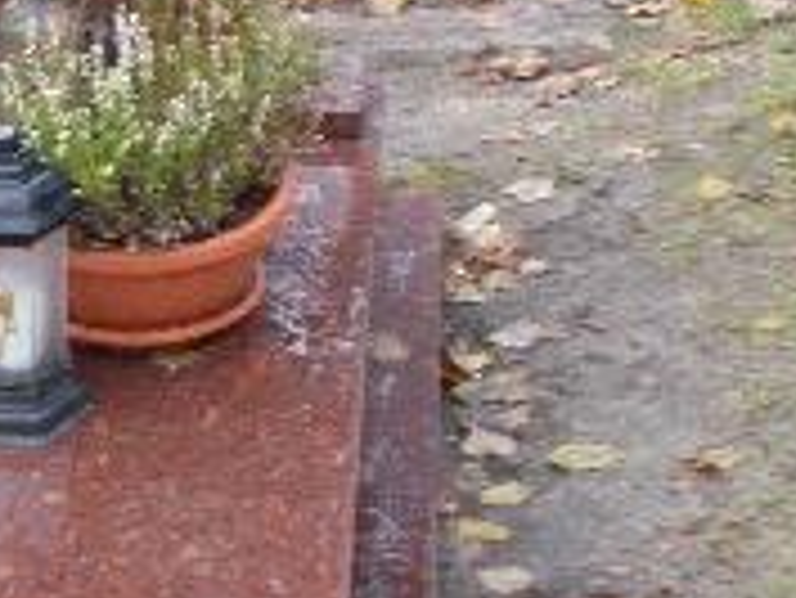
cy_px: 364
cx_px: -238
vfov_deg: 15.7
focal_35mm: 94
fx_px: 2163
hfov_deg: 19.3
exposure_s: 1/30
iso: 80
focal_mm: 4.6
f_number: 3.2
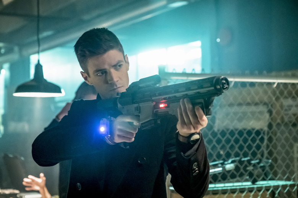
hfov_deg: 31.4
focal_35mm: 64
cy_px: 99
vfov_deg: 21.2
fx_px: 530
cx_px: 149
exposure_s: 1/125
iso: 8000
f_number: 2.8
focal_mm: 42.7
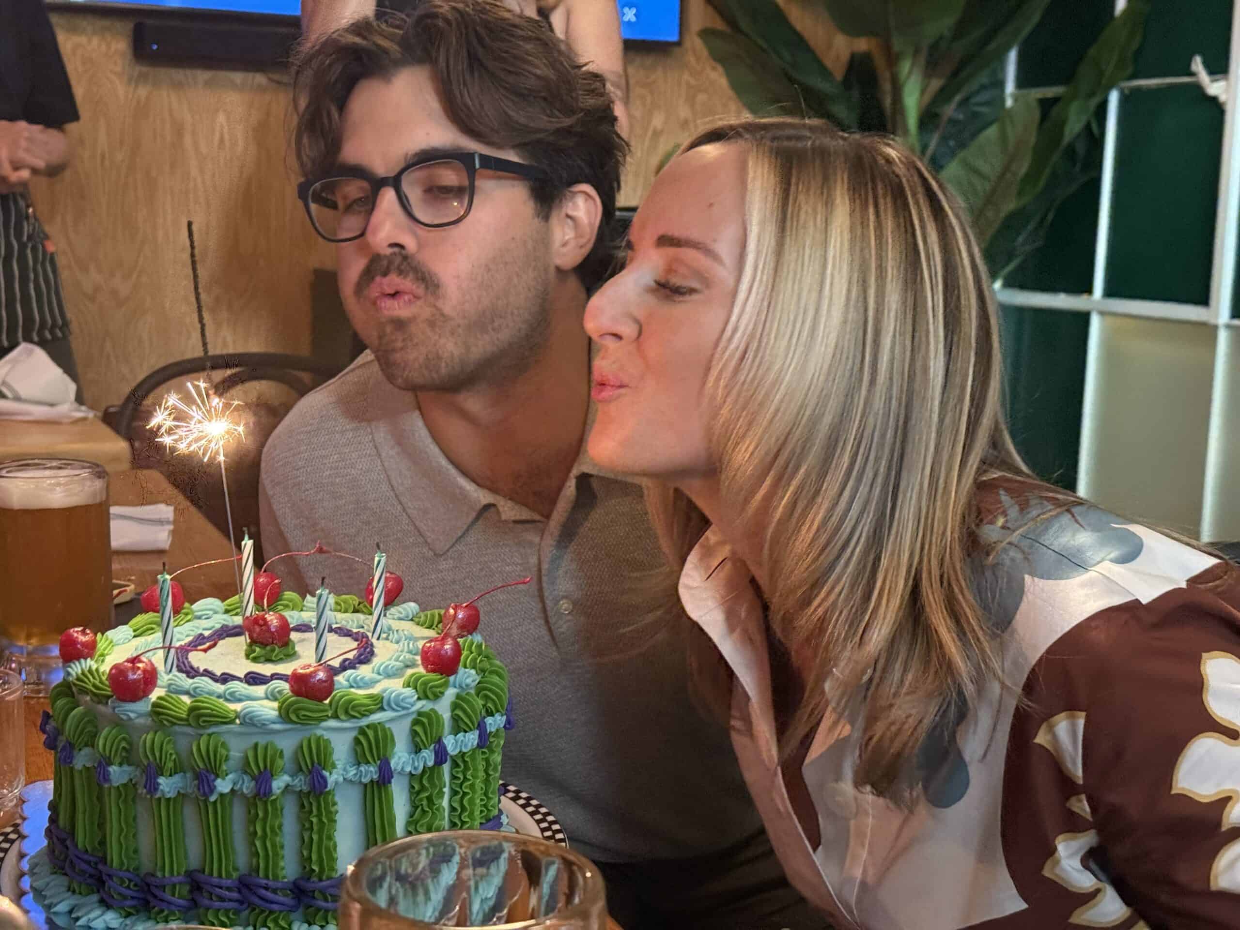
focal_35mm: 48
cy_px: 465
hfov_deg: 39.7
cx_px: 620
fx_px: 1719
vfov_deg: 30.3
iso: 500
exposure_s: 1/40
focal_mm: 6.76
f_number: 1.78
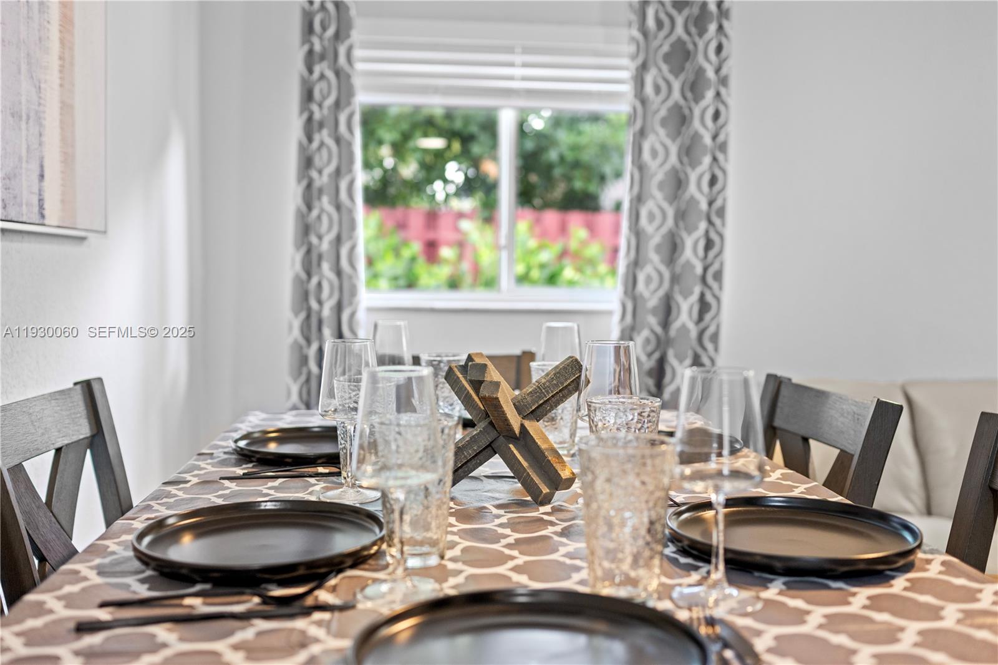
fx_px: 970
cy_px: 332
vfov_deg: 37.8
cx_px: 499
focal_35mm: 35
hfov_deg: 54.4
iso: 500
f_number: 2.2
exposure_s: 1/125
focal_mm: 35
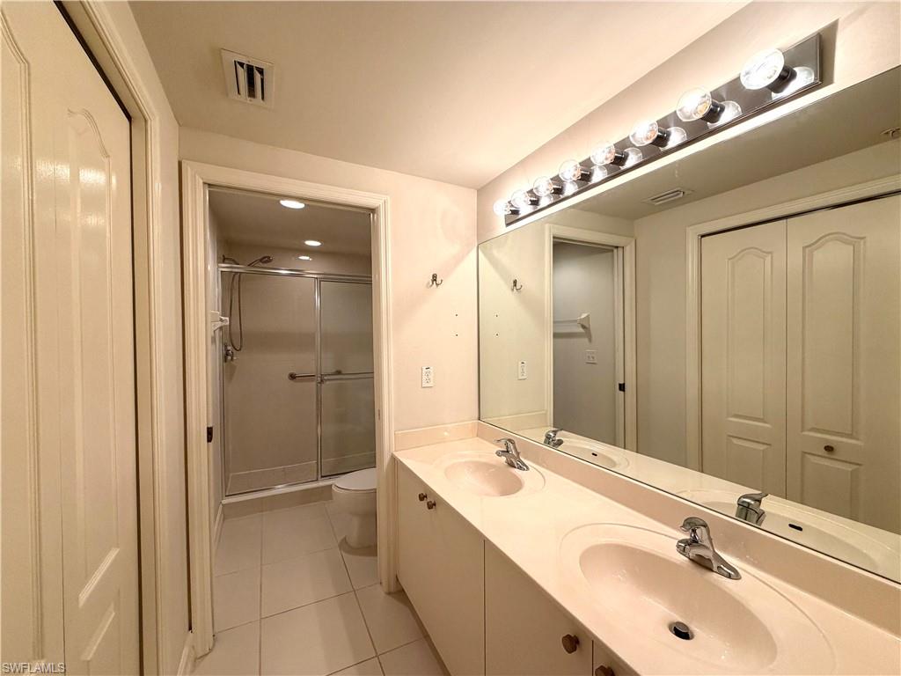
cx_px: 450
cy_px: 338
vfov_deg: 85.7
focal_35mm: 14
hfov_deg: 102.1
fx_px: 364
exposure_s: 1/120
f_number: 2.2
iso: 200
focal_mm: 2.22
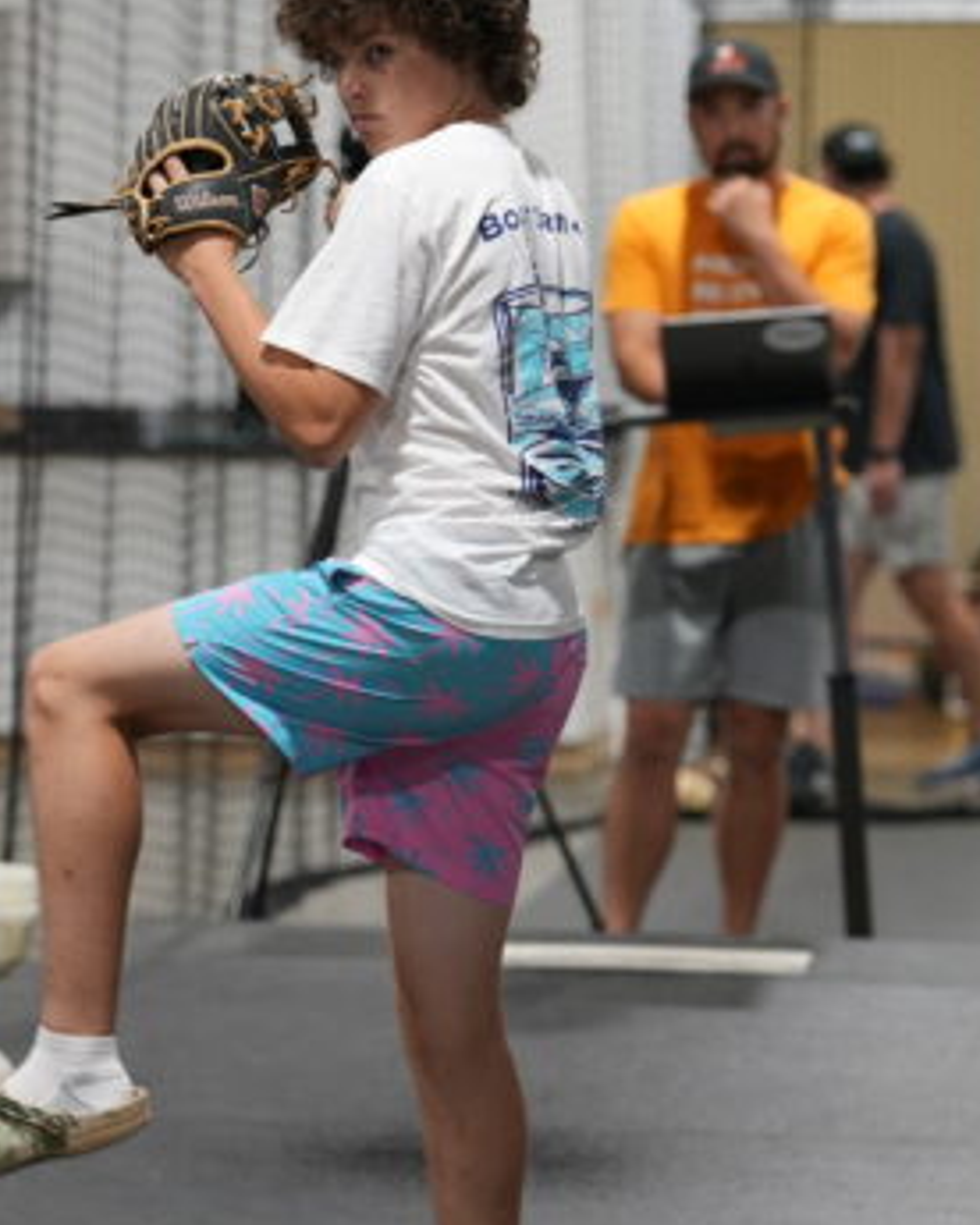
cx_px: 550
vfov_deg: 10.4
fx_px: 6743
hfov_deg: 8.3
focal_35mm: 186
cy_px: 588
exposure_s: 1/160
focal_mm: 114
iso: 1250
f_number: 3.5
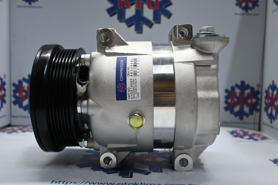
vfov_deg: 35.5
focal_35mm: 38
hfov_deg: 51.3
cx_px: 139
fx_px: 290
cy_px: 92
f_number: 4.2
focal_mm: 25
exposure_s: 1/125
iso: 1000
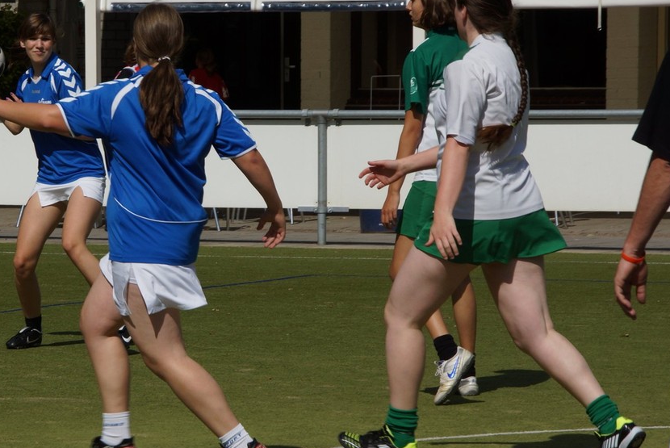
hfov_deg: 11.1
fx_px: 3446
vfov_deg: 7.4
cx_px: 262
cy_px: 232
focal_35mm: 185
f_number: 13
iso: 100
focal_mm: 100
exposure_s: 1/400
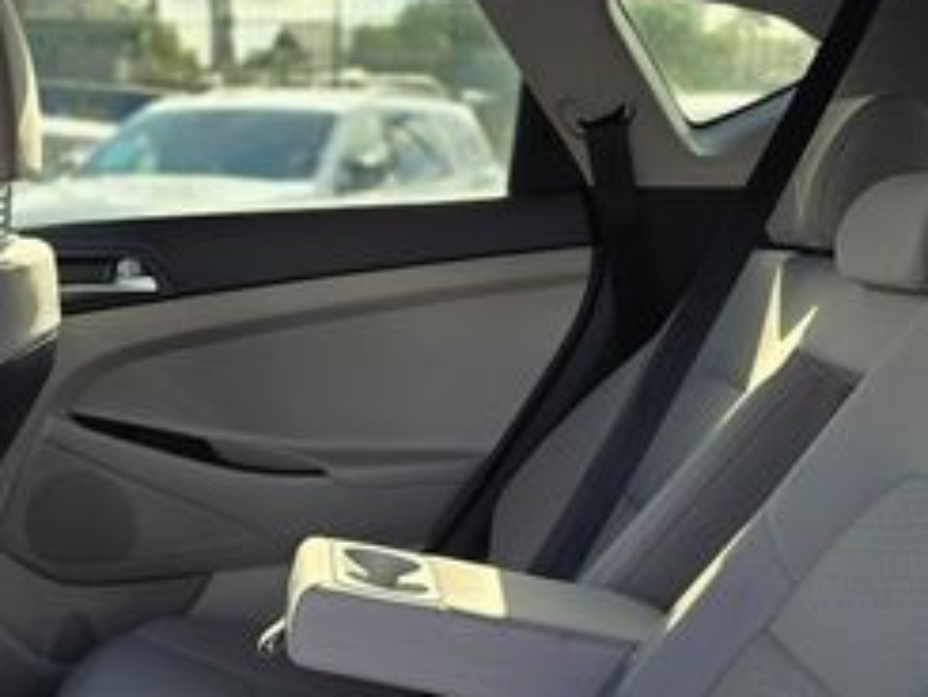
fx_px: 1609
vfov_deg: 23.6
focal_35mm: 60
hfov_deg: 31.8
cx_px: 273
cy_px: 670
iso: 32
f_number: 1.7
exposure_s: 1/359
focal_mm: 6.3
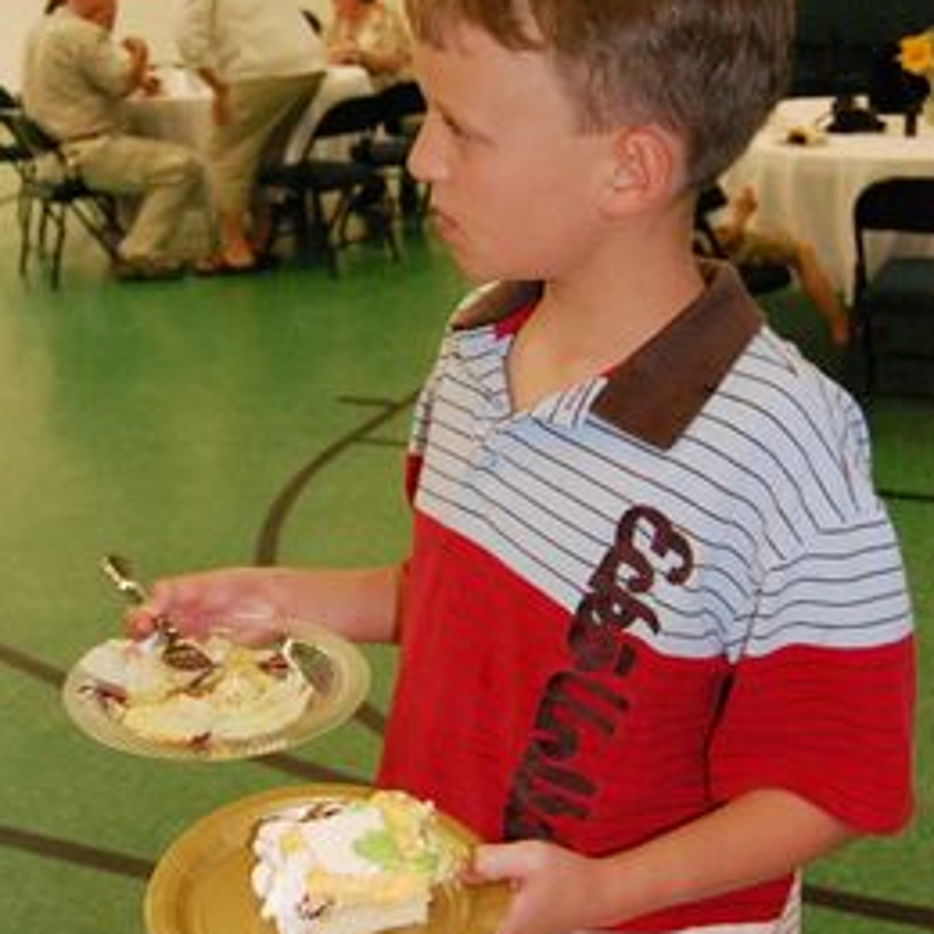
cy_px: 499
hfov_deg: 33.4
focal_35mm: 51
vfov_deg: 33.4
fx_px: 1557
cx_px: 460
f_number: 5
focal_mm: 26
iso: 1600
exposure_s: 1/80
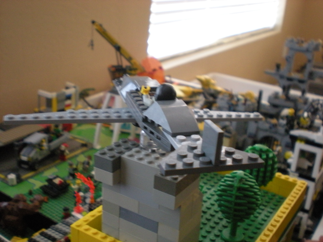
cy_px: 121
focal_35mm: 44
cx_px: 162
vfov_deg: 32.9
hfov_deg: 42.9
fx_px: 411
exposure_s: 1/8
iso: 403
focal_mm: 7.4
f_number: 3.5
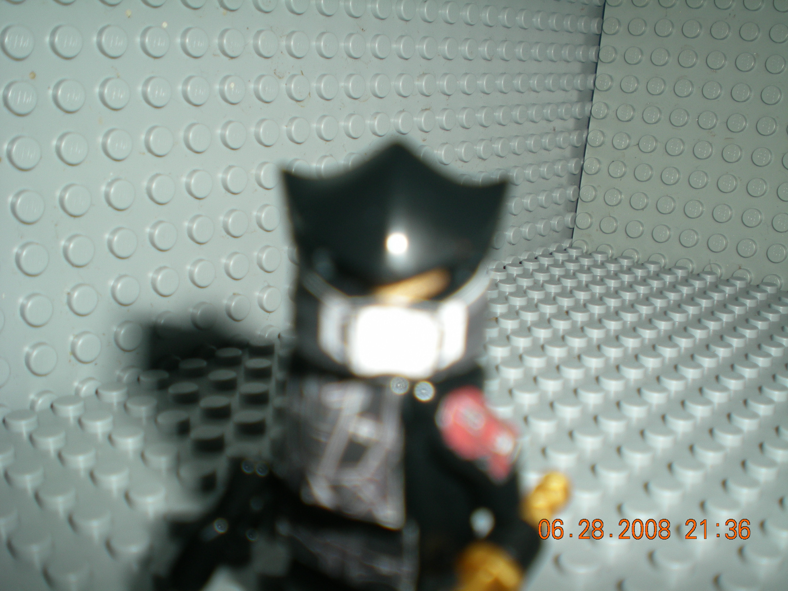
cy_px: 296
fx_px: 865
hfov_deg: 49.0
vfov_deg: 37.7
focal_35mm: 38
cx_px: 394
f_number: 3.1
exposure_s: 1/60
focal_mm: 6.3
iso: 50
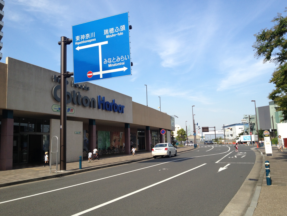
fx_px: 290
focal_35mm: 35
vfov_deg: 40.7
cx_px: 144
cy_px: 108
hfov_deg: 52.6
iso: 50
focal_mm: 4.28
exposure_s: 1/1126
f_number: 2.4
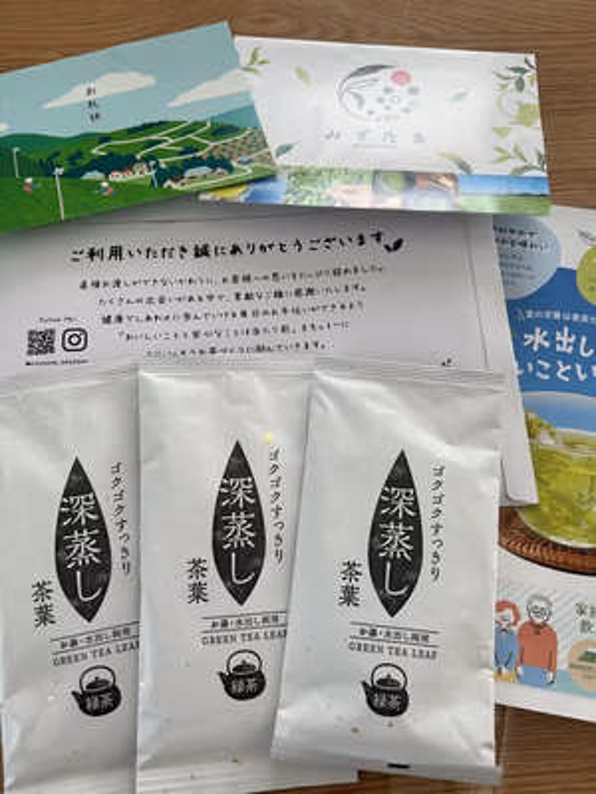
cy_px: 397
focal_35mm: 26
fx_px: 597
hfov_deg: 53.1
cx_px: 298
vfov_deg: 67.3
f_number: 1.5
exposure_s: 1/121
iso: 40
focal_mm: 5.7
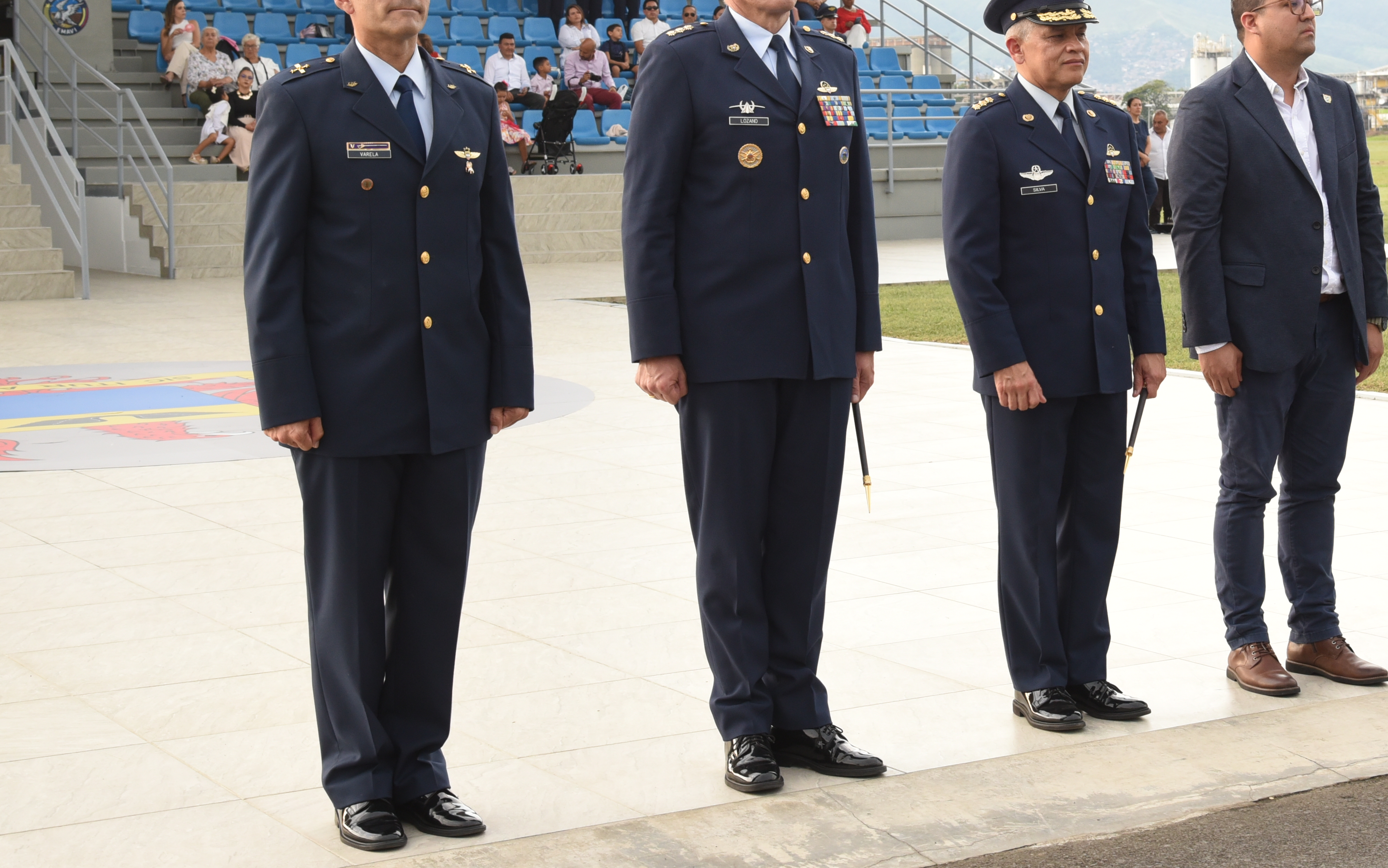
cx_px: 964
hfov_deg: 29.9
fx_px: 2572
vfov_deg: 19.0
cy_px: 212
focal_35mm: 68
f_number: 8
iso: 1000
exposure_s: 1/200
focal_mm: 44
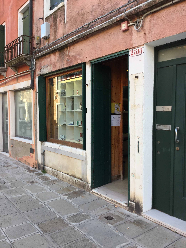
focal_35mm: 31
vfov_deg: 58.4
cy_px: 124
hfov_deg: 45.4
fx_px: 222
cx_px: 93
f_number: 2.4
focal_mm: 3.3
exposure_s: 1/155
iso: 25
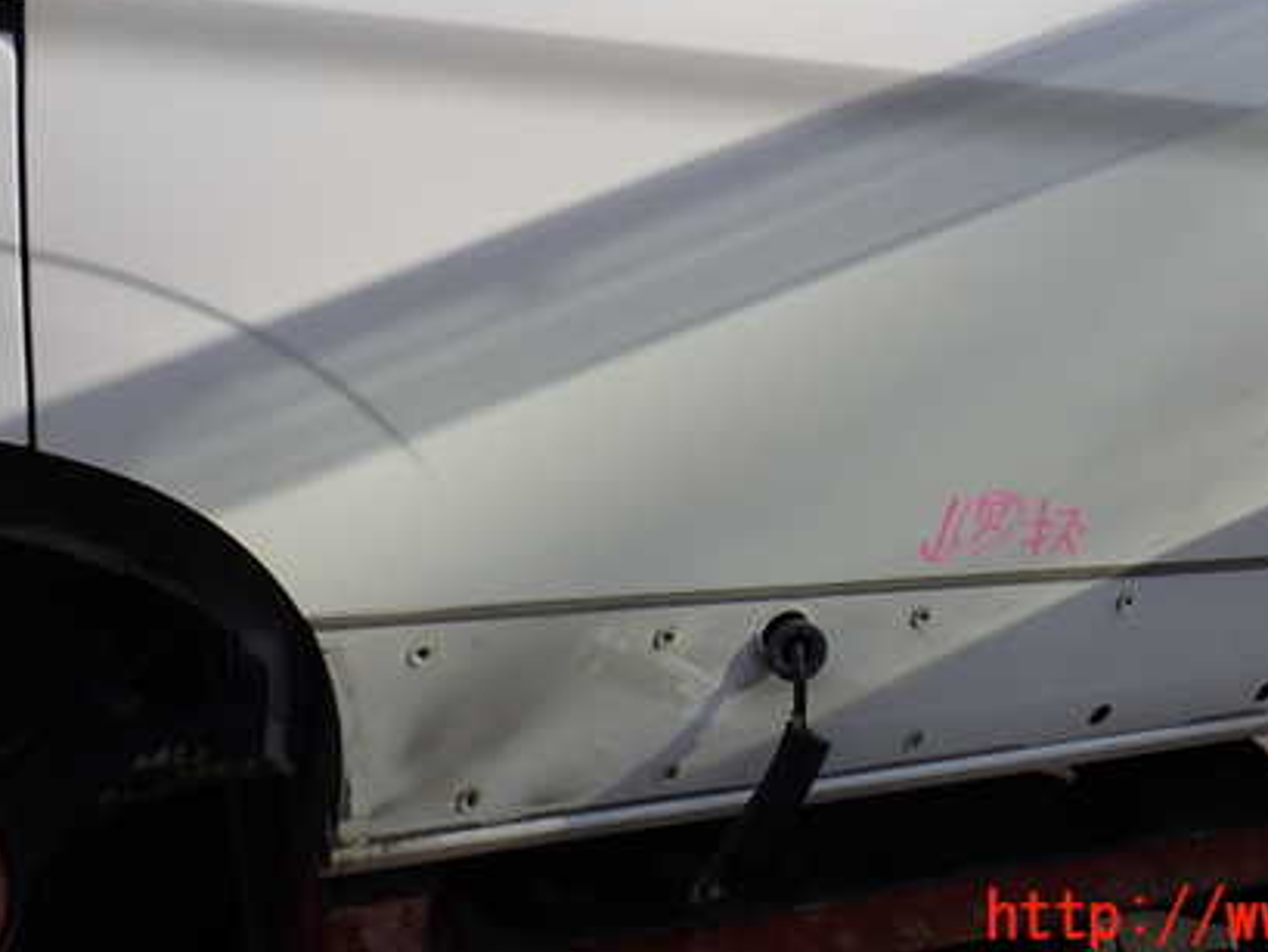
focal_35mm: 44
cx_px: 756
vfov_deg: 32.4
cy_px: 260
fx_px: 1612
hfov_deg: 42.7
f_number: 9
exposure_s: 1/160
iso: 100
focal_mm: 5.4
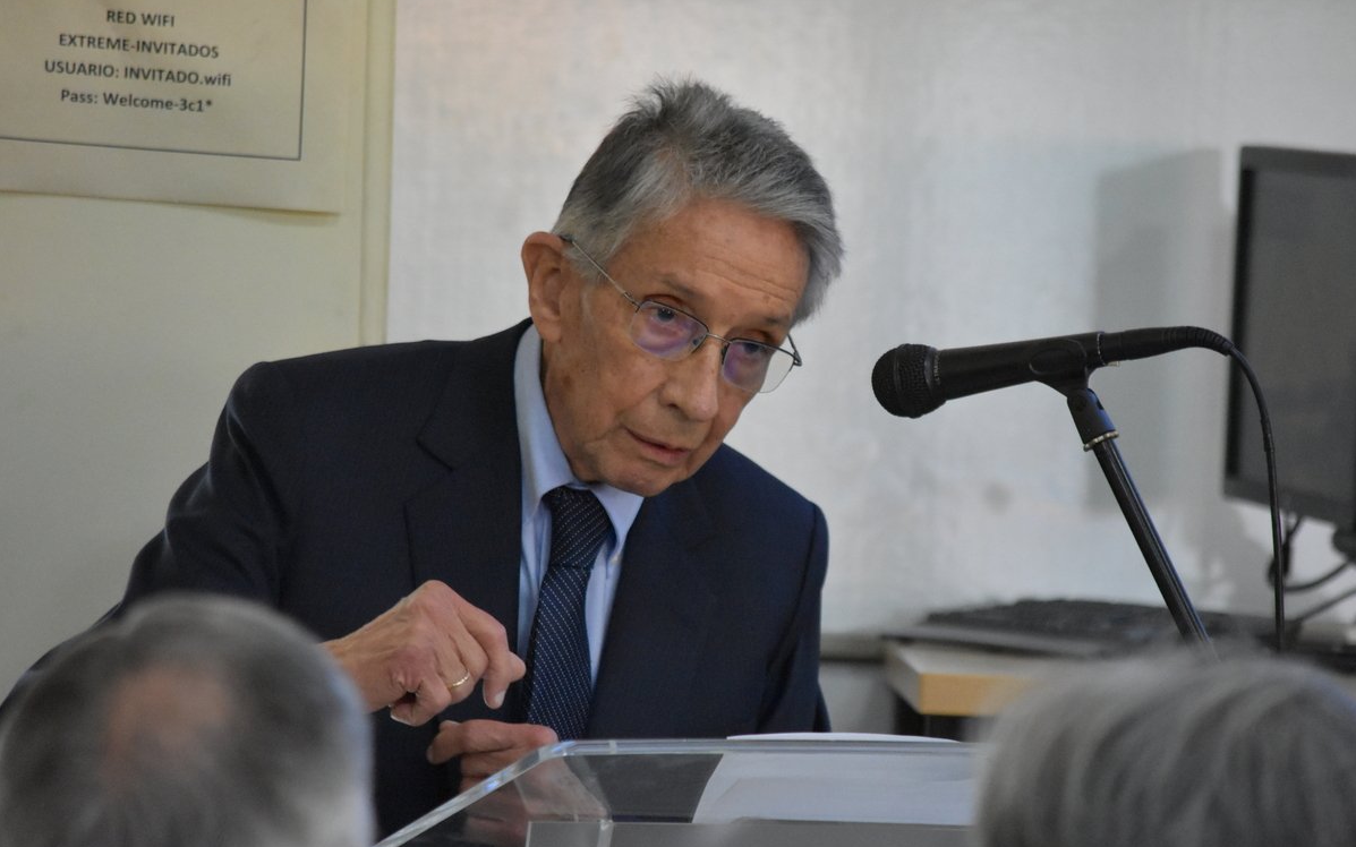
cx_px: 679
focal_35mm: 284
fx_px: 10477
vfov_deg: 4.6
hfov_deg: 7.4
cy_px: 425
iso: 6400
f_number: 5
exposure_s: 1/250
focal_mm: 185
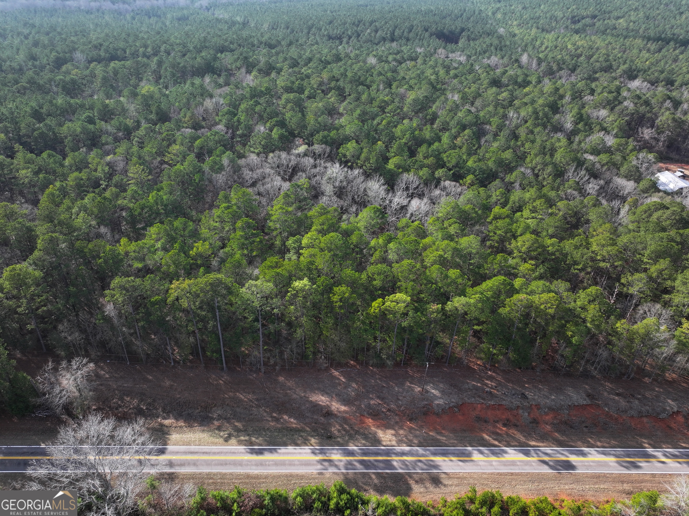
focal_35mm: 24
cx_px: 344
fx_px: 478
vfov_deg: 56.8
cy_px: 258
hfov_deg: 71.6
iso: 100
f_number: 2.8
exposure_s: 1/15
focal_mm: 12.29
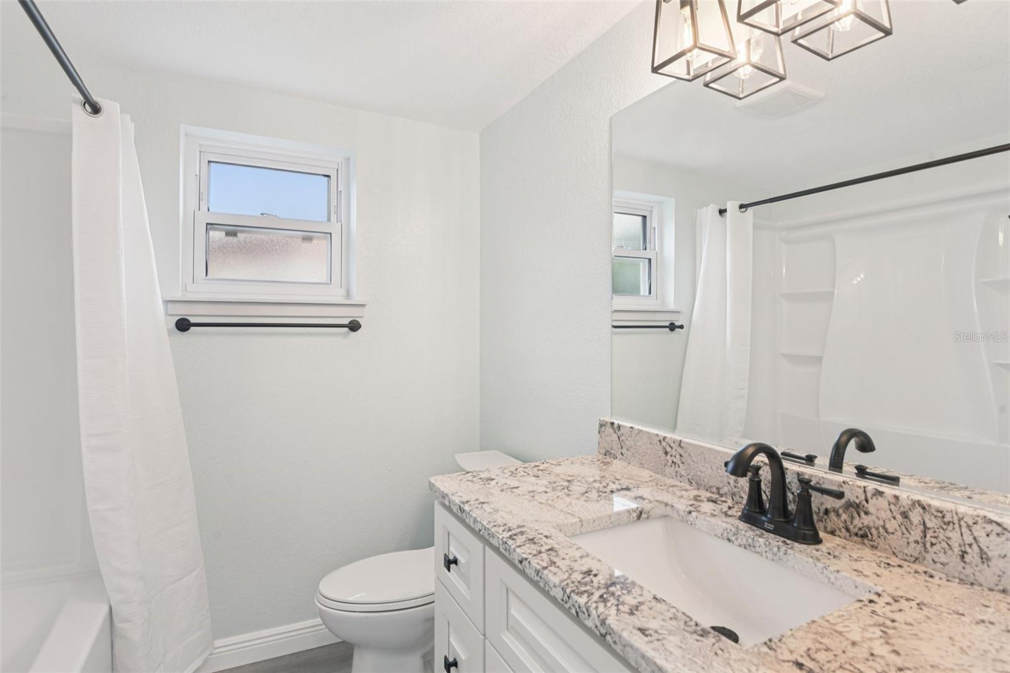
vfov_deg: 67.4
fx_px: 505
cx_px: 505
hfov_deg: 90.0
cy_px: 336
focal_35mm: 18
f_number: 8
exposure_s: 1/80
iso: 400
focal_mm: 18
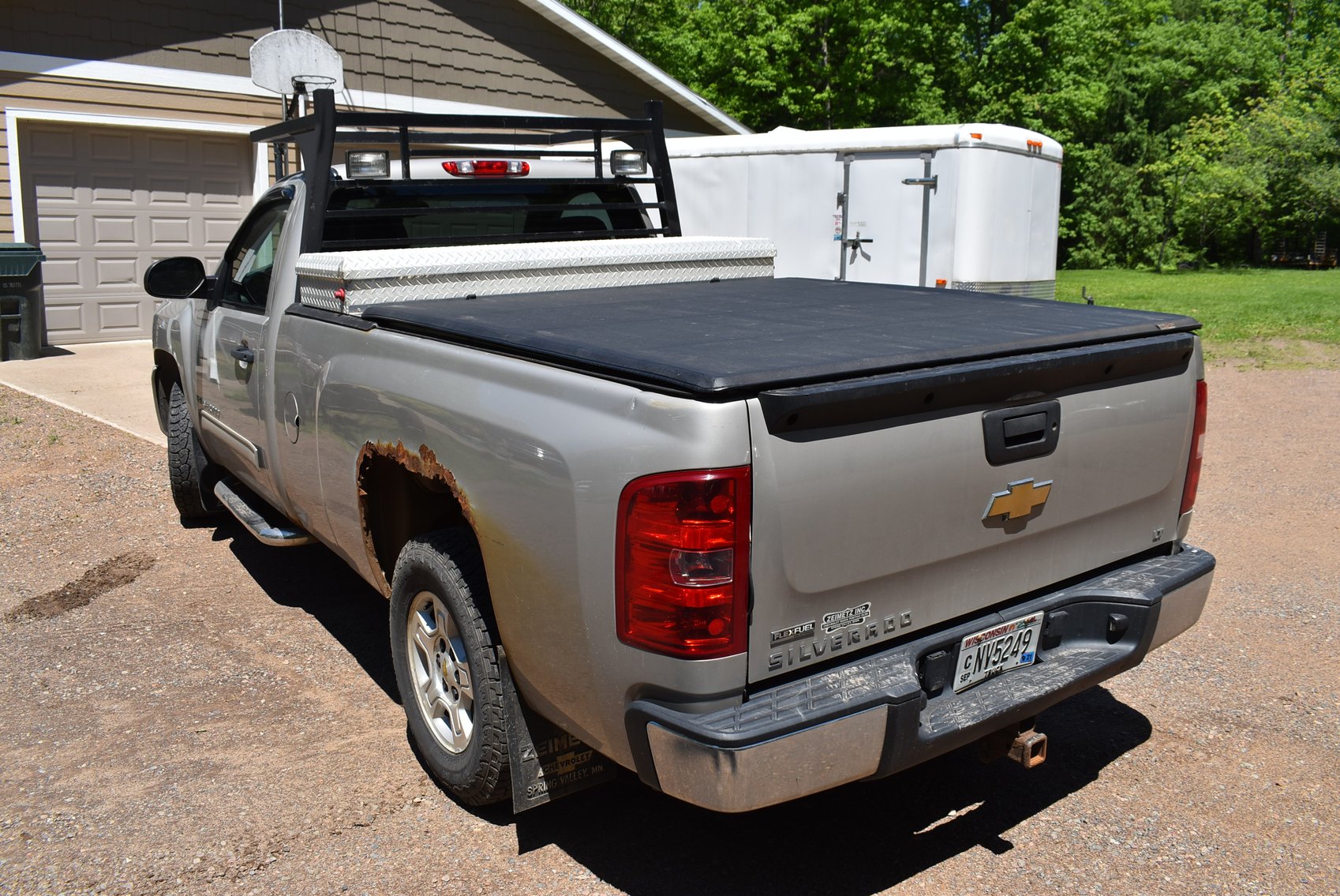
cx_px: 670
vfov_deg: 43.7
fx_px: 1117
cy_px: 448
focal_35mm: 30
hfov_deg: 61.9
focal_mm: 20
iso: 100
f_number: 8
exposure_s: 1/250
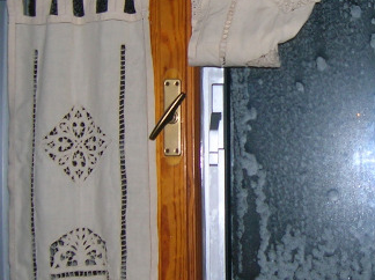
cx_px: 333
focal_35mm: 84
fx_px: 909
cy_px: 126
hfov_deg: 22.8
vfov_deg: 17.5
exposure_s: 1/60.1
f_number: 2.9
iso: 50
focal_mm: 5.7
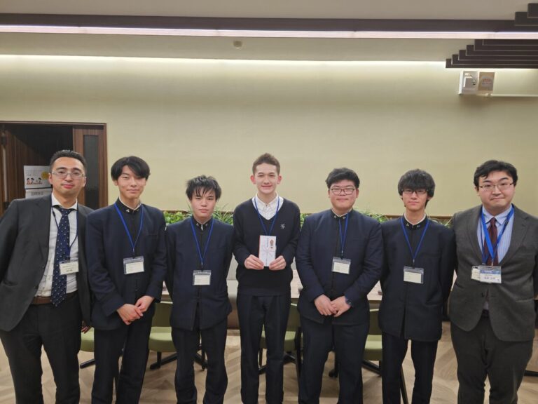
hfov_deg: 73.9
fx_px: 357
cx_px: 269
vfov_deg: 58.9
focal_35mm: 23
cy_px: 202
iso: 50
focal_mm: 6.3
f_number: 1.7
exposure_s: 1/51
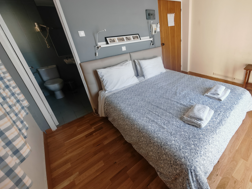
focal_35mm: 17
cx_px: 162
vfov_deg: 74.4
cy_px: 82
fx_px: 124
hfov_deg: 88.7
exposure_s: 1/50
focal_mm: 1.82
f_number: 2
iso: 200
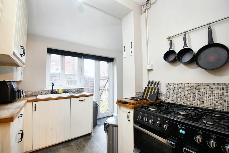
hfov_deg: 100.4
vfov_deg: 77.3
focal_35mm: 15
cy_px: 76
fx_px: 95
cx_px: 114
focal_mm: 10
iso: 560
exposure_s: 1/20
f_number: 4.5
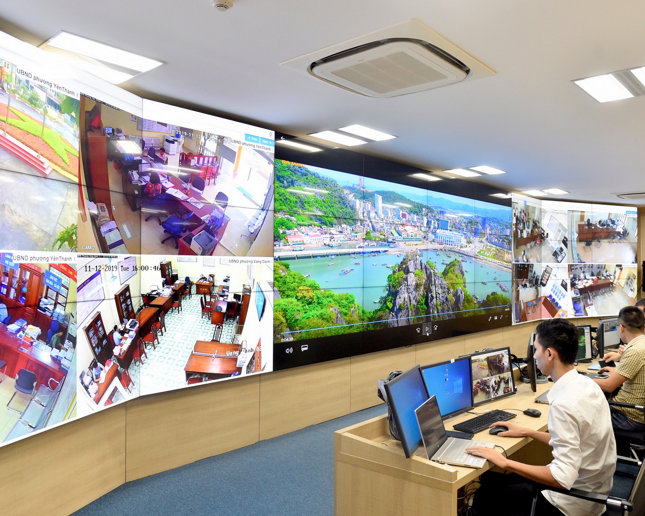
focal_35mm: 28
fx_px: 534
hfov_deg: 61.9
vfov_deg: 51.5
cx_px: 369
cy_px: 265
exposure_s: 1/125
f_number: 4
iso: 1600
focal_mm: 24
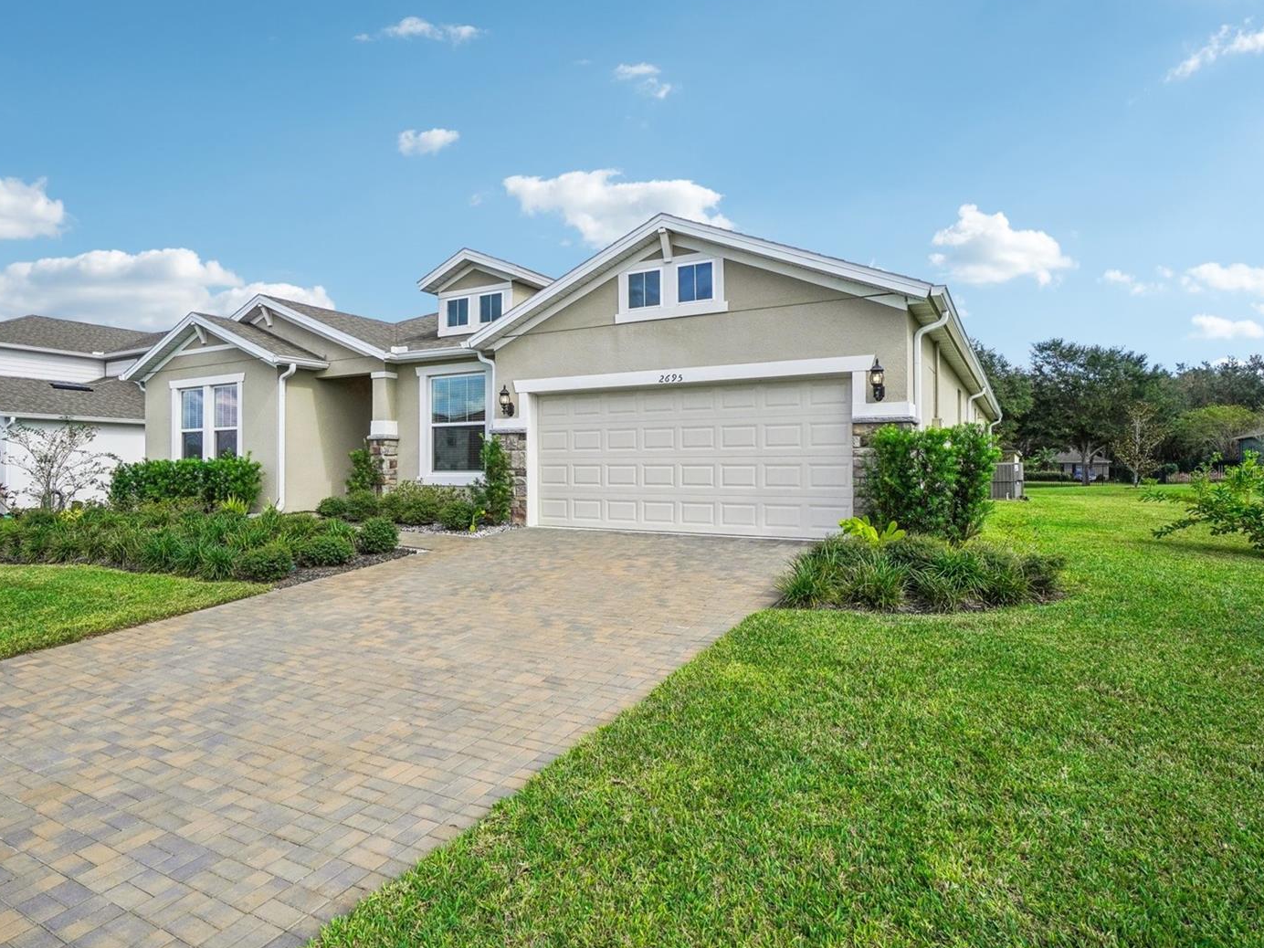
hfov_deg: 81.3
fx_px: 730
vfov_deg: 66.0
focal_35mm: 20
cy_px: 472
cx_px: 544
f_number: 8
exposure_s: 1/800
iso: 400
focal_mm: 12
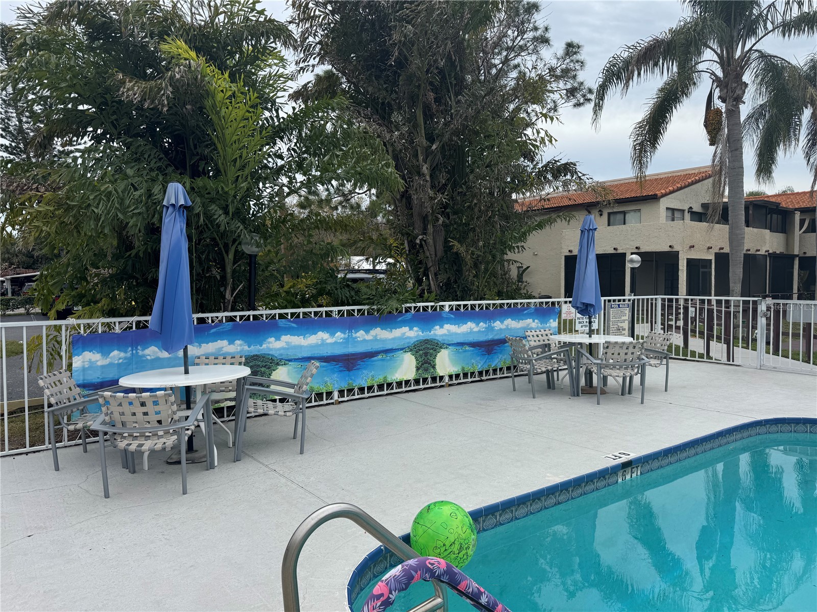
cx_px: 408
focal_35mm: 24
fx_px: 566
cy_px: 306
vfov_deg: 56.8
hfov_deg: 71.6
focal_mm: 6.76
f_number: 1.78
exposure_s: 1/4049
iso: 80
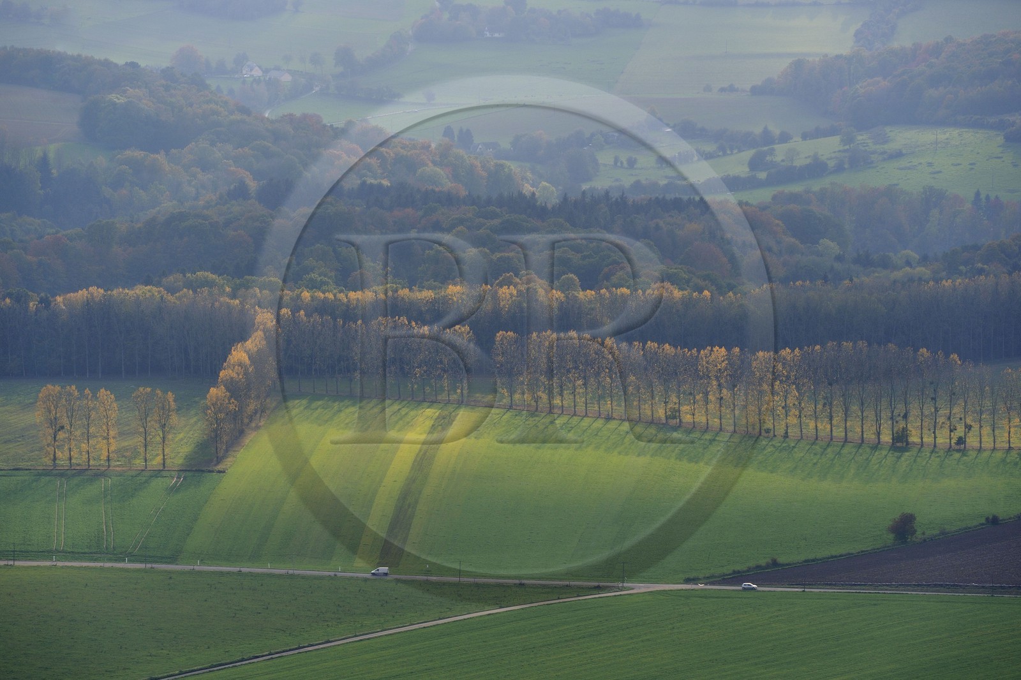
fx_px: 5671
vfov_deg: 6.9
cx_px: 510
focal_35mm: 200
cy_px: 340
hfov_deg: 10.3
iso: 400
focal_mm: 200
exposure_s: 1/800
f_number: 7.1
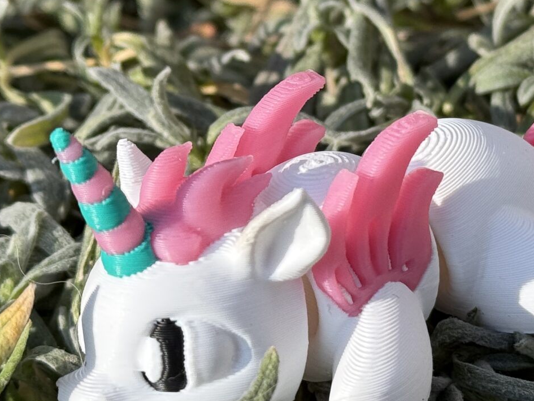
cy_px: 51
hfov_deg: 15.2
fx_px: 2006
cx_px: 282
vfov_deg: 11.3
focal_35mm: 130
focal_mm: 6.76
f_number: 1.78
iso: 64
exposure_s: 1/2342
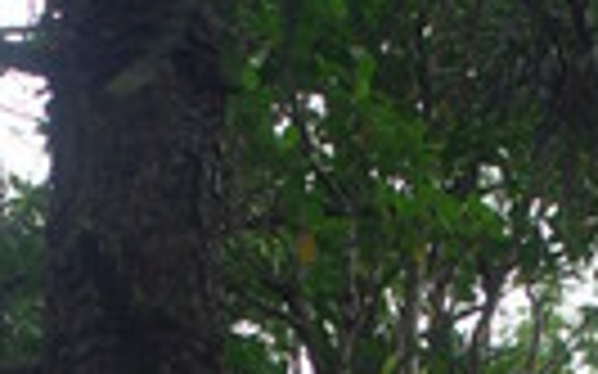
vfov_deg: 4.0
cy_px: 883
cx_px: 315
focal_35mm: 320
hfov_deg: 6.6
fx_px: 5213
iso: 400
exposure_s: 1/60
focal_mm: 58
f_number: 4
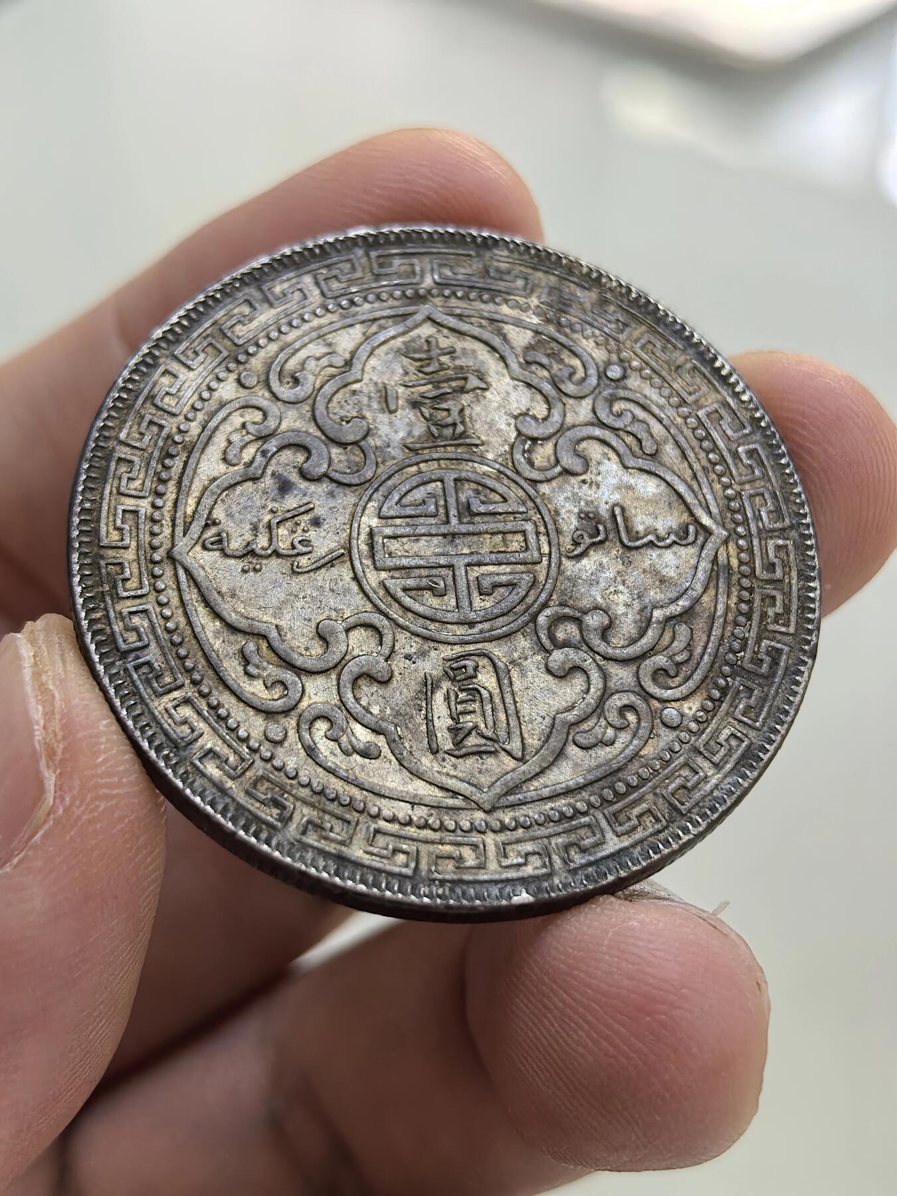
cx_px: 448
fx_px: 1866
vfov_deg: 35.5
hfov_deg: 27.0
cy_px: 598
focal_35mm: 54
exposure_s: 1/50
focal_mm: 6.98
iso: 400
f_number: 2
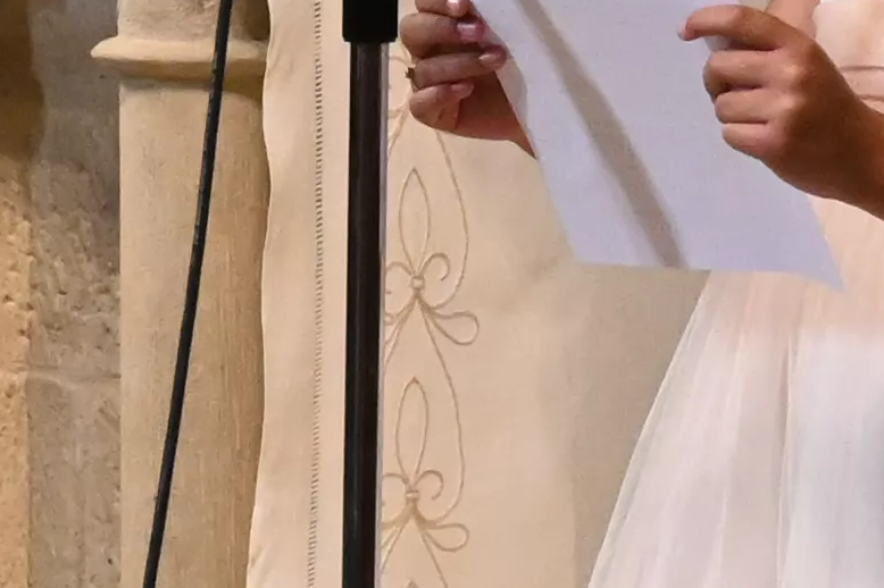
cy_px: -5
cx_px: 851
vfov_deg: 2.6
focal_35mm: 537
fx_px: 13180
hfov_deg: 3.8
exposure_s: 1/125
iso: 3200
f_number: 5.6
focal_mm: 50
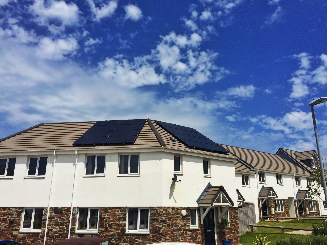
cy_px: 122
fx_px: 274
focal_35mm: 29
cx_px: 164
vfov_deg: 48.2
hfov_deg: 61.7
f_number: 2.2
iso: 32
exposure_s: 1/6849
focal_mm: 4.15
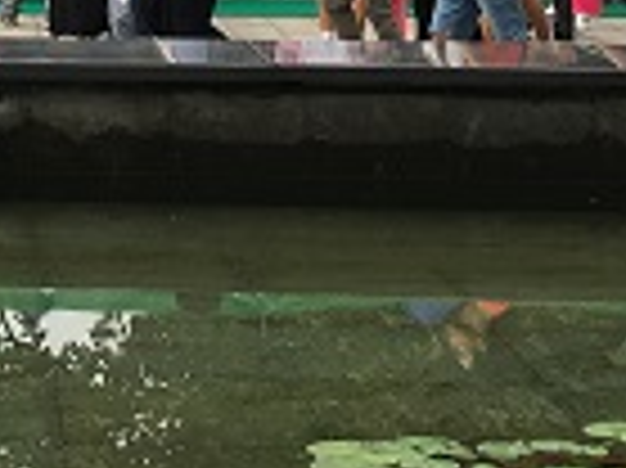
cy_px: -428
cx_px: -203
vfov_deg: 10.3
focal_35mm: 134
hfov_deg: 14.1
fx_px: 2421
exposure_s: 1/680
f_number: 2.2
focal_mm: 4.15
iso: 25
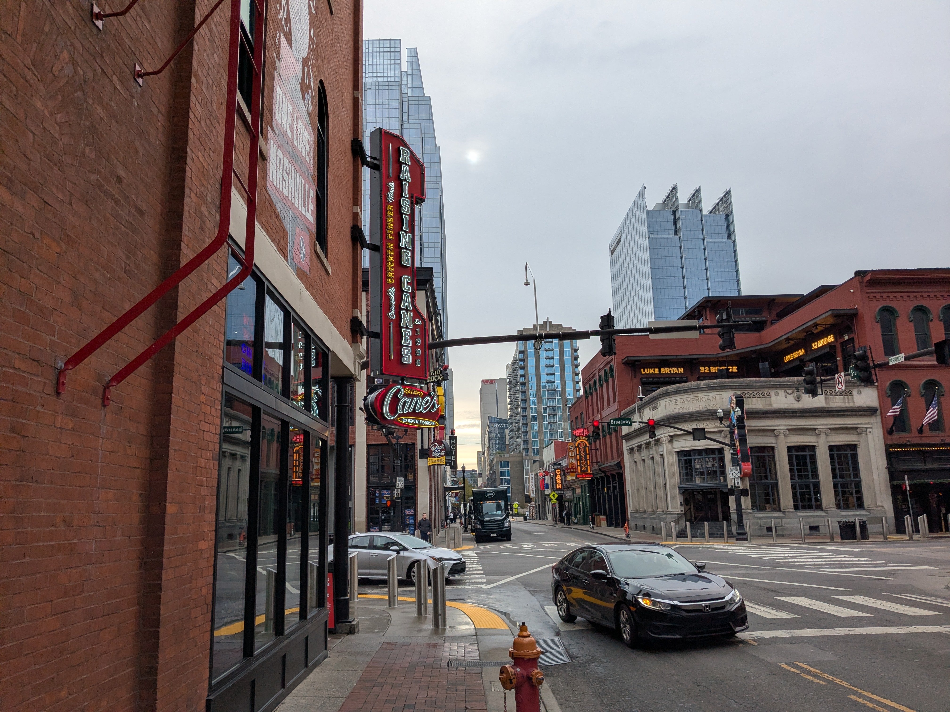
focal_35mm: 27
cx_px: 475
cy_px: 356
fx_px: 741
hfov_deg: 65.3
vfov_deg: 51.4
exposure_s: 1/1949
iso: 61
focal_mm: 4.38
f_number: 1.73
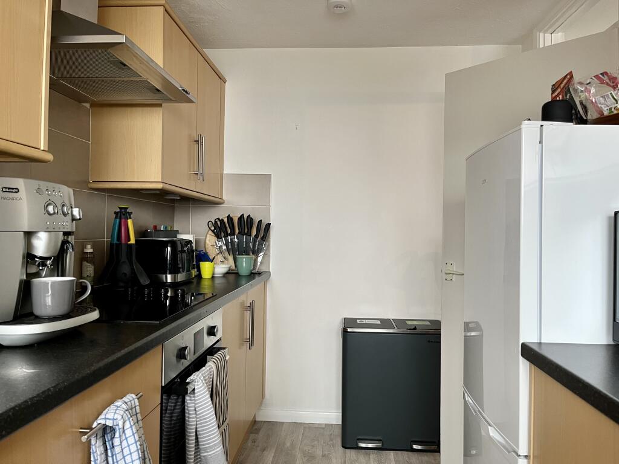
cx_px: 310
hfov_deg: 67.3
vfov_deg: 53.1
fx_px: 465
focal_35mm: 26
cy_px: 232
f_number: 1.6
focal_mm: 5.1
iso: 125
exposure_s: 1/68
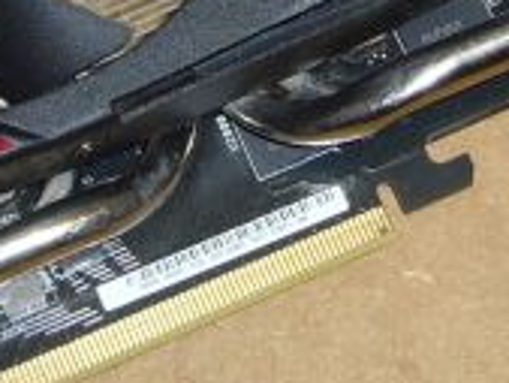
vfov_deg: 8.9
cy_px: -42
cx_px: 316
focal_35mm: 166
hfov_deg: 11.9
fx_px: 2443
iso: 80
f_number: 2.8
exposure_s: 1/30
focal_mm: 5.8
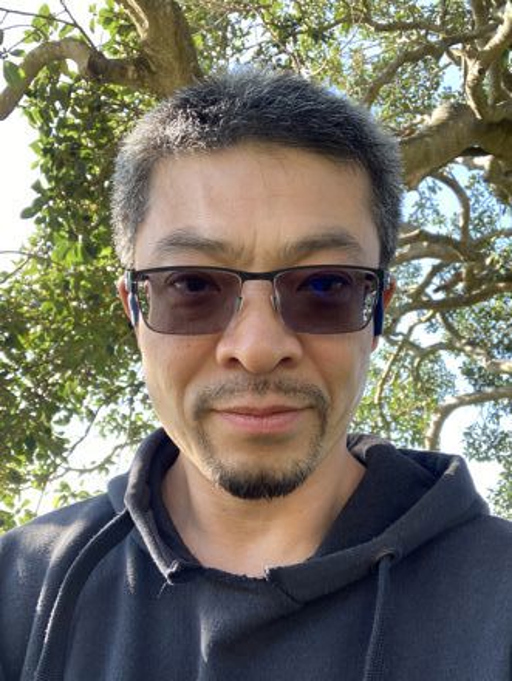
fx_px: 630
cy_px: 340
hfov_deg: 44.2
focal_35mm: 32
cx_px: 256
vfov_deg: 56.8
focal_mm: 2.87
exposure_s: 1/121
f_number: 2.2
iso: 50
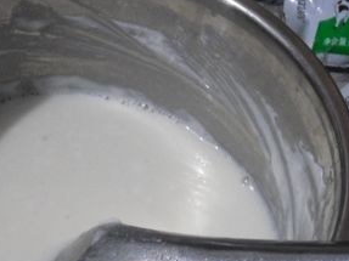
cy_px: 203
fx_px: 957
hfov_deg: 20.5
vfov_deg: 15.5
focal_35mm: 95
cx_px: 91
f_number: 4.5
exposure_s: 1/12
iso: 800
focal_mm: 8.46
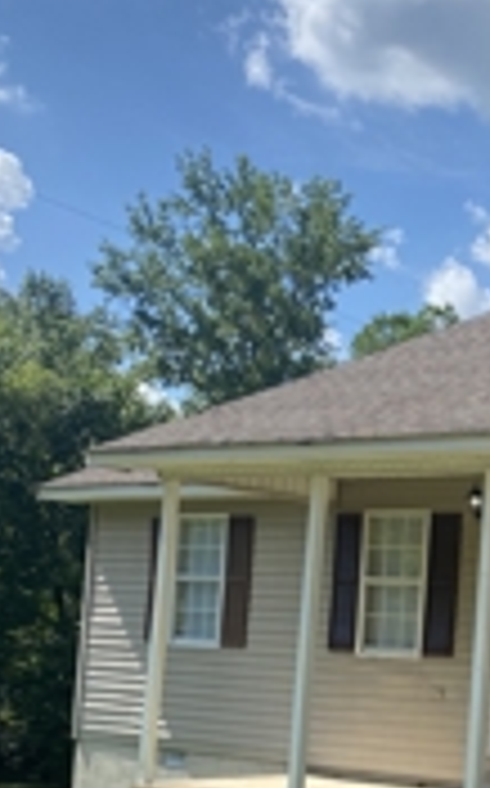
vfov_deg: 32.1
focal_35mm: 63
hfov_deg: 17.9
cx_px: 778
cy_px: 549
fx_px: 1349
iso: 32
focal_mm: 4.25
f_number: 1.8
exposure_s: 1/1927
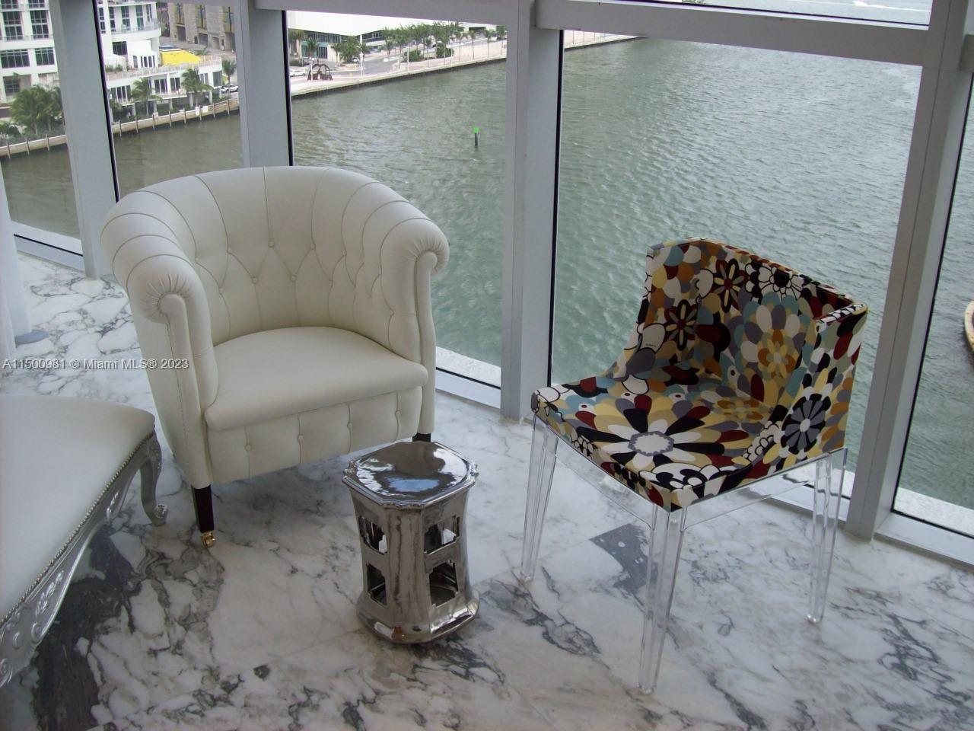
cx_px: 487
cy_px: 366
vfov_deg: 39.7
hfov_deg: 51.4
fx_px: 1013
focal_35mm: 36
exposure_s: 1/202
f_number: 2.7
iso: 80
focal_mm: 6
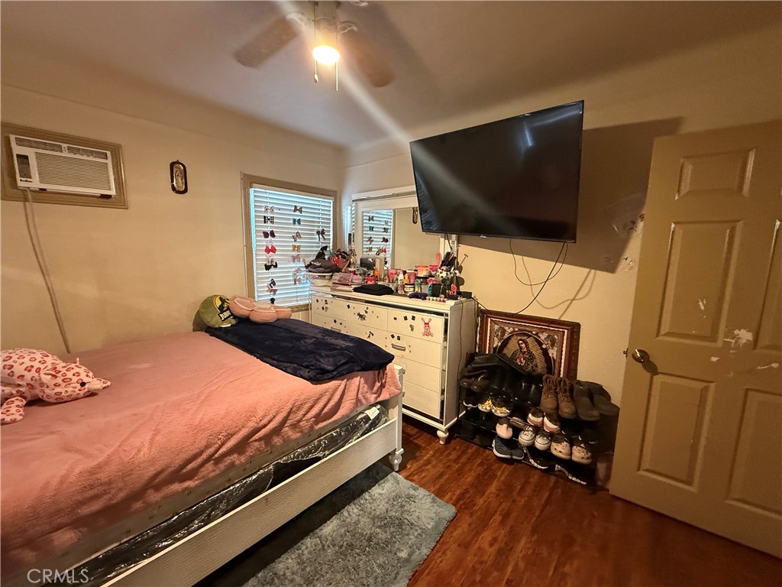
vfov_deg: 85.7
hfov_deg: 102.1
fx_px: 316
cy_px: 294
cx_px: 391
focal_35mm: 14
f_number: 2.2
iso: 800
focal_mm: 2.22
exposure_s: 1/60
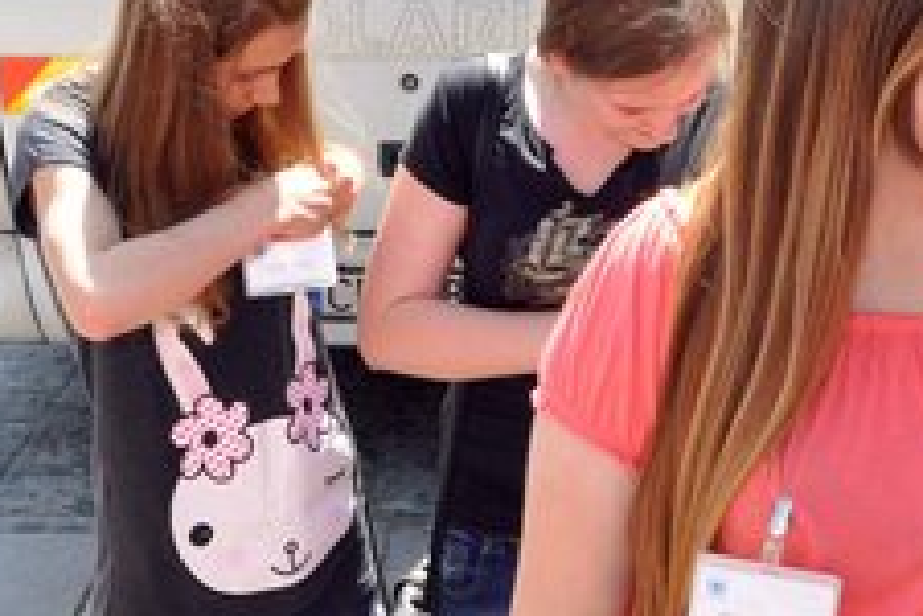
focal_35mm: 78
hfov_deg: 26.0
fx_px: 2000
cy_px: 287
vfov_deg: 17.5
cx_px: 541
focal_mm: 18
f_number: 14
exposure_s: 1/60
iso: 250
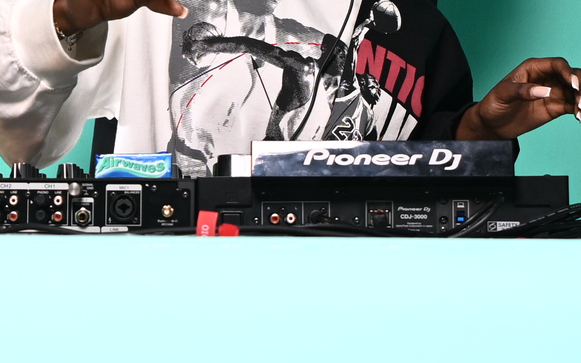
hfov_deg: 12.4
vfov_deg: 7.8
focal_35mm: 168
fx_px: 2660
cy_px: 73
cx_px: 148
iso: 320
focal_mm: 27
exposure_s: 1/100
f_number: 4
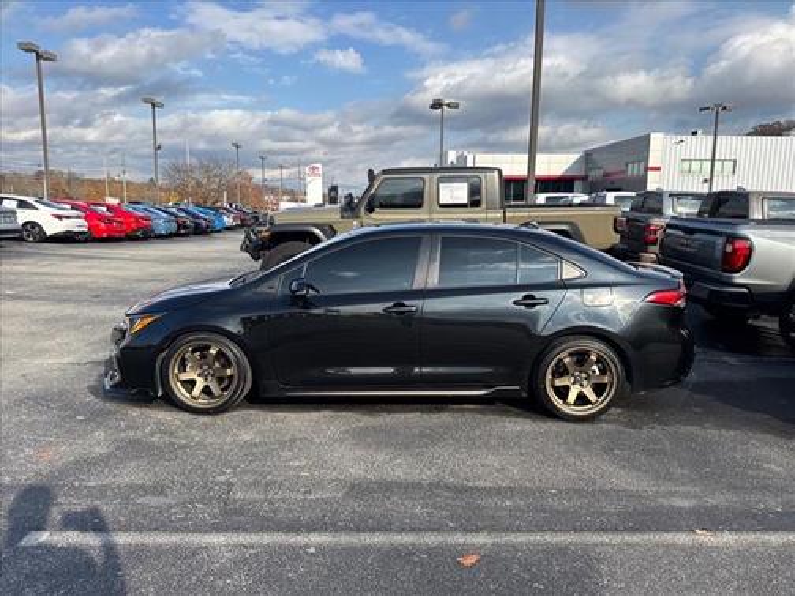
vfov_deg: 56.8
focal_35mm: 24
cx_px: 398
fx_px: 551
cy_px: 298
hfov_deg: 71.6
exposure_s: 1/2959
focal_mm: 6.76
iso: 80
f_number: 1.78
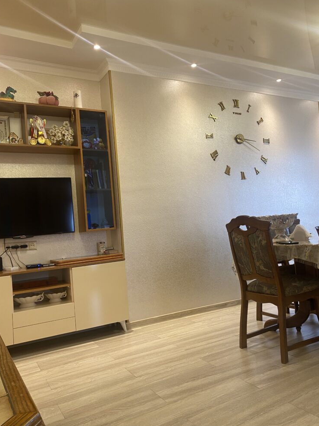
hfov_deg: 51.4
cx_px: 160
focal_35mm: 27
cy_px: 210
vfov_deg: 65.3
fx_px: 332
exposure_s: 1/50
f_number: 1.8
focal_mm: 4.25
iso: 64
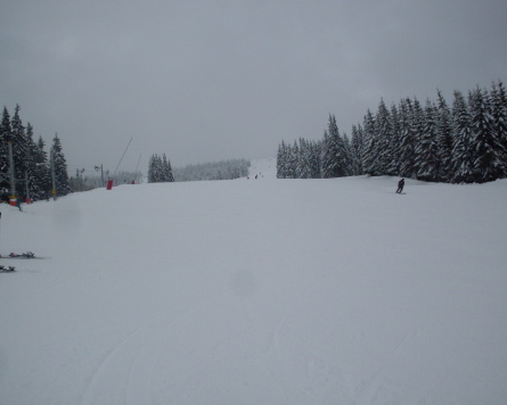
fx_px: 600
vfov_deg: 37.3
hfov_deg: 45.8
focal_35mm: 40
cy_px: 202
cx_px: 250
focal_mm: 6.3
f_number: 8.4
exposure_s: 1/350
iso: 80
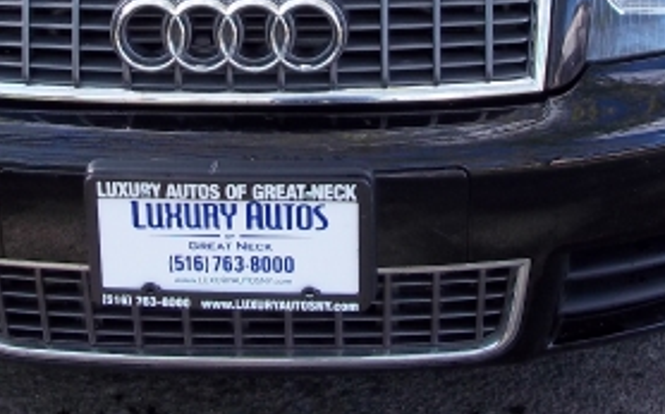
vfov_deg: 14.1
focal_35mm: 88
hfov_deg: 23.5
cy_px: -144
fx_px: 1593
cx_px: 232
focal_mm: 6.5
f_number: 3.1
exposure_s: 1/125
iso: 80
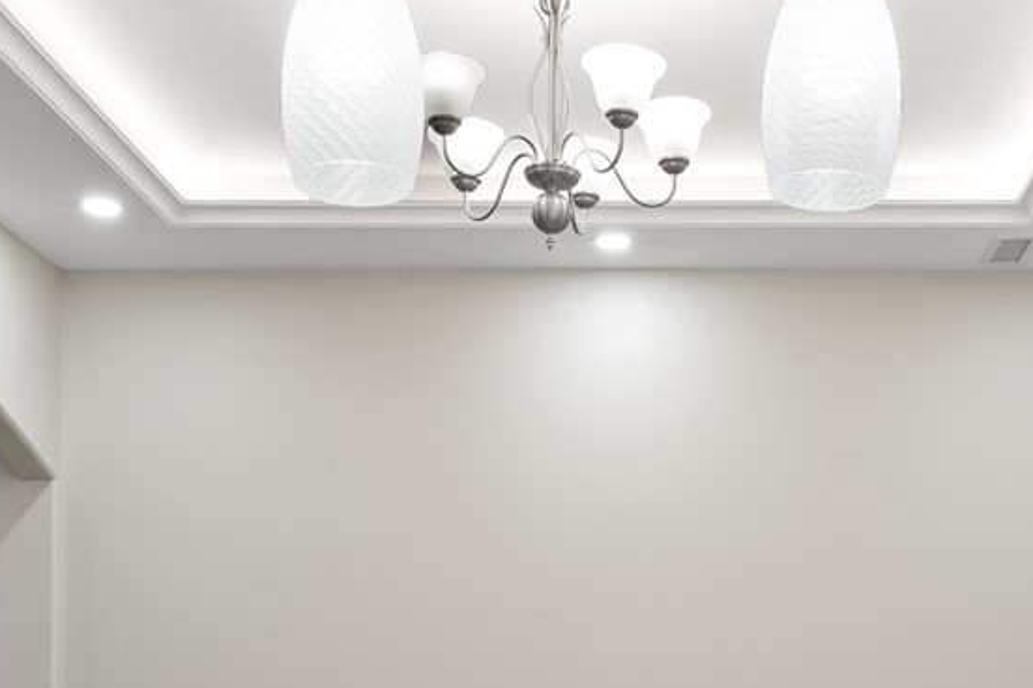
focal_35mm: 59
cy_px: 739
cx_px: 717
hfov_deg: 33.5
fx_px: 1693
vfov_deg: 21.9
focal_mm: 16
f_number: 9
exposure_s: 1/8
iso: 200
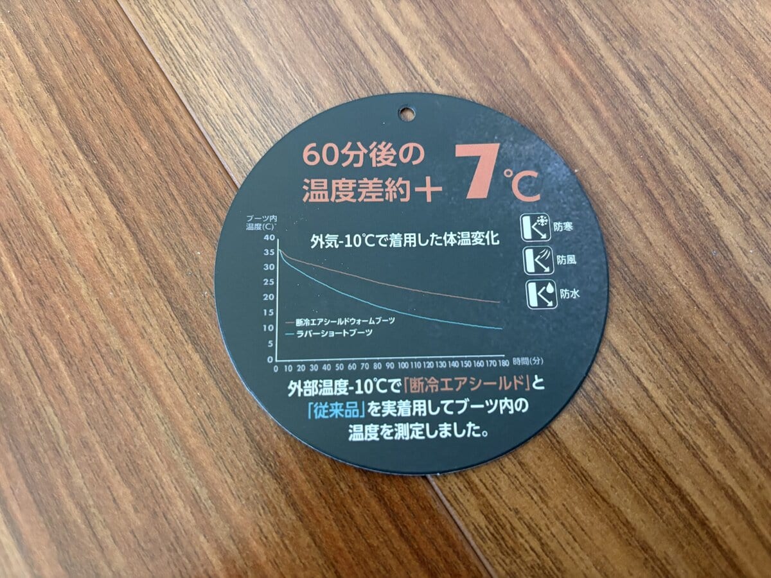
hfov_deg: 67.3
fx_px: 579
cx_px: 386
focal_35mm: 26
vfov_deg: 53.1
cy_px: 289
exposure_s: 1/36
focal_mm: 5.96
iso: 640
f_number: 1.6
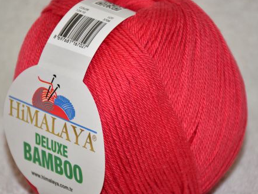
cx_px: 130
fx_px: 1260
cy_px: 101
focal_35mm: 169
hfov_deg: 11.7
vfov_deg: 8.8
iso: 640
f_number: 5.3
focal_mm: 80
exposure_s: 1/60
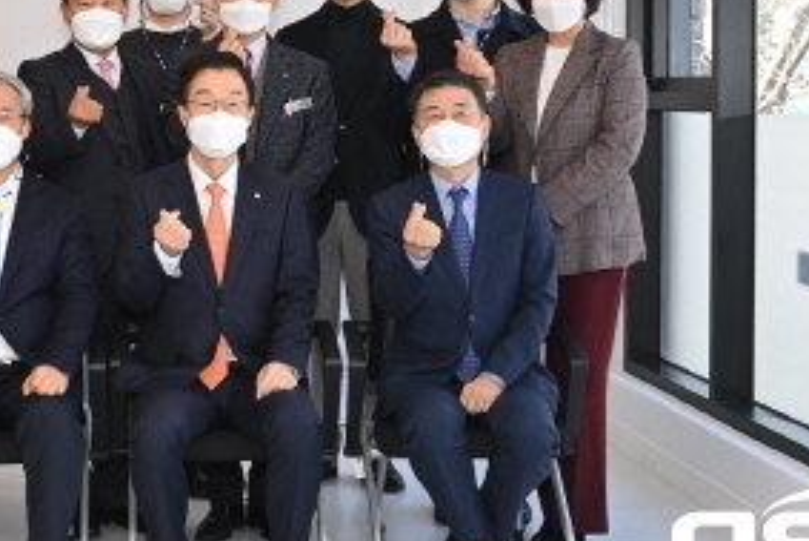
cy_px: 140
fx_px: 1619
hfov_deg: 27.2
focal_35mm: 72
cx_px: 100
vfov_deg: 18.8
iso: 640
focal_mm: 34
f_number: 5.6
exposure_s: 1/200
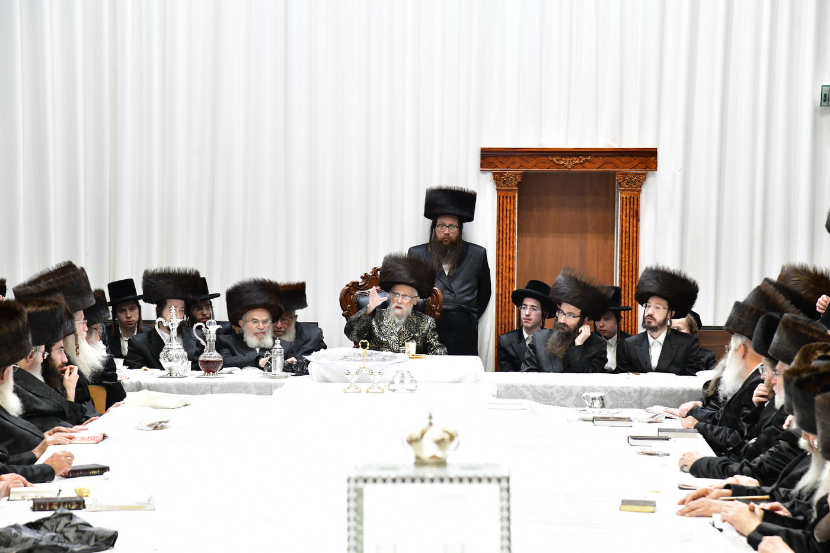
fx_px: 2766
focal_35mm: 120
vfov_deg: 11.4
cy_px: 276
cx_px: 415
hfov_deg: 17.1
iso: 3200
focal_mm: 120
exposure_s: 1/80
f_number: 7.1
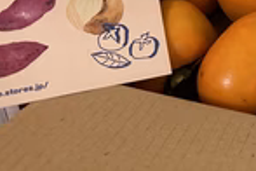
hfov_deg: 27.8
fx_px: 484
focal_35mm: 68
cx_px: 261
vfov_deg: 17.8
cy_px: -89
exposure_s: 1/60
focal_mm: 6.86
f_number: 1.78
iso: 400
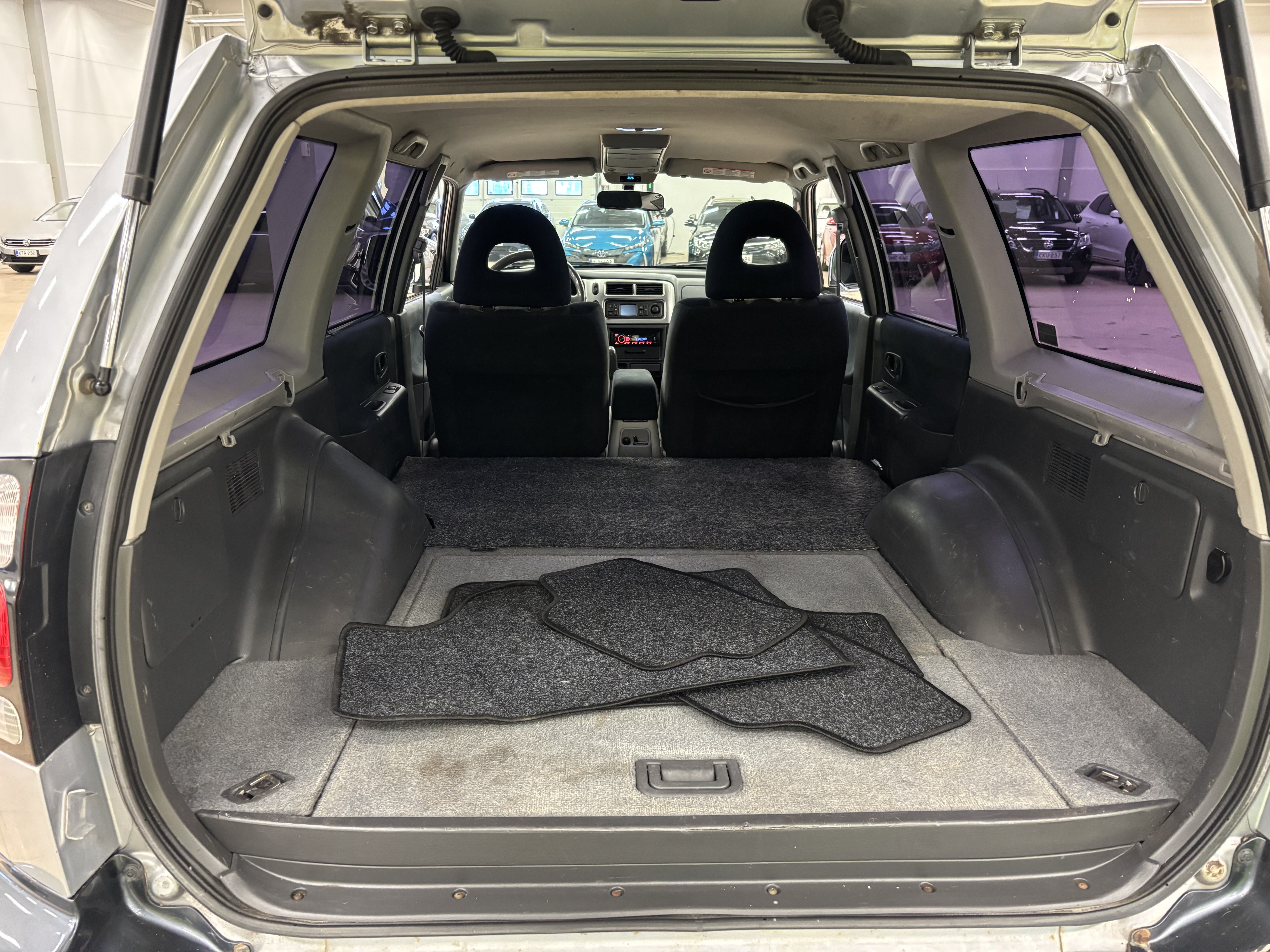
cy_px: 476
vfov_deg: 53.1
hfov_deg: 67.3
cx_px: 635
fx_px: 954
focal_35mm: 26
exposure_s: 1/33
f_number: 1.6
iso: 500
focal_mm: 5.96
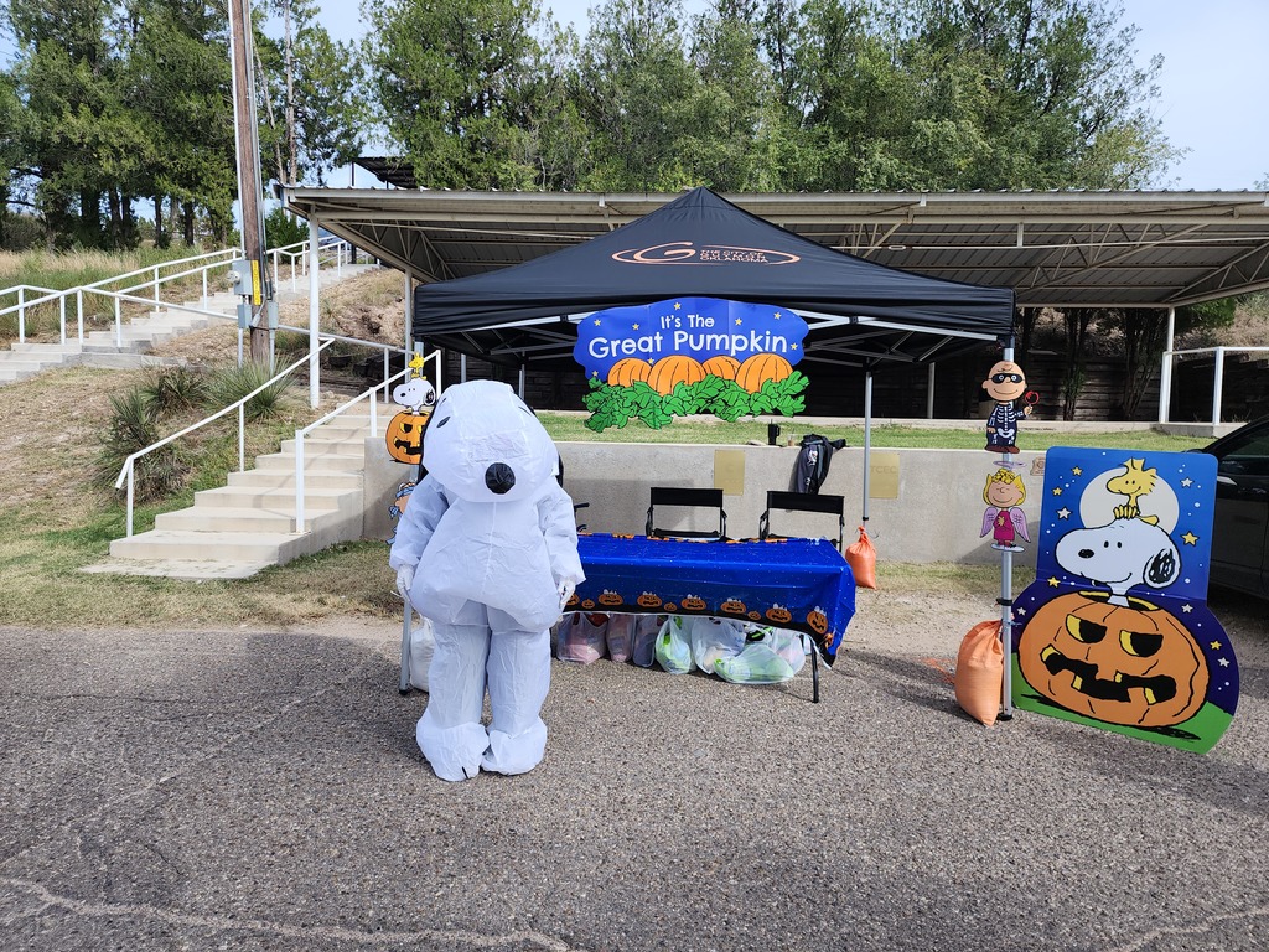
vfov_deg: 58.9
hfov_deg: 73.9
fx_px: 843
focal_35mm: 23
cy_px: 476
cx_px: 634
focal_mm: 6.4
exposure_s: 1/607
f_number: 1.8
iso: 12
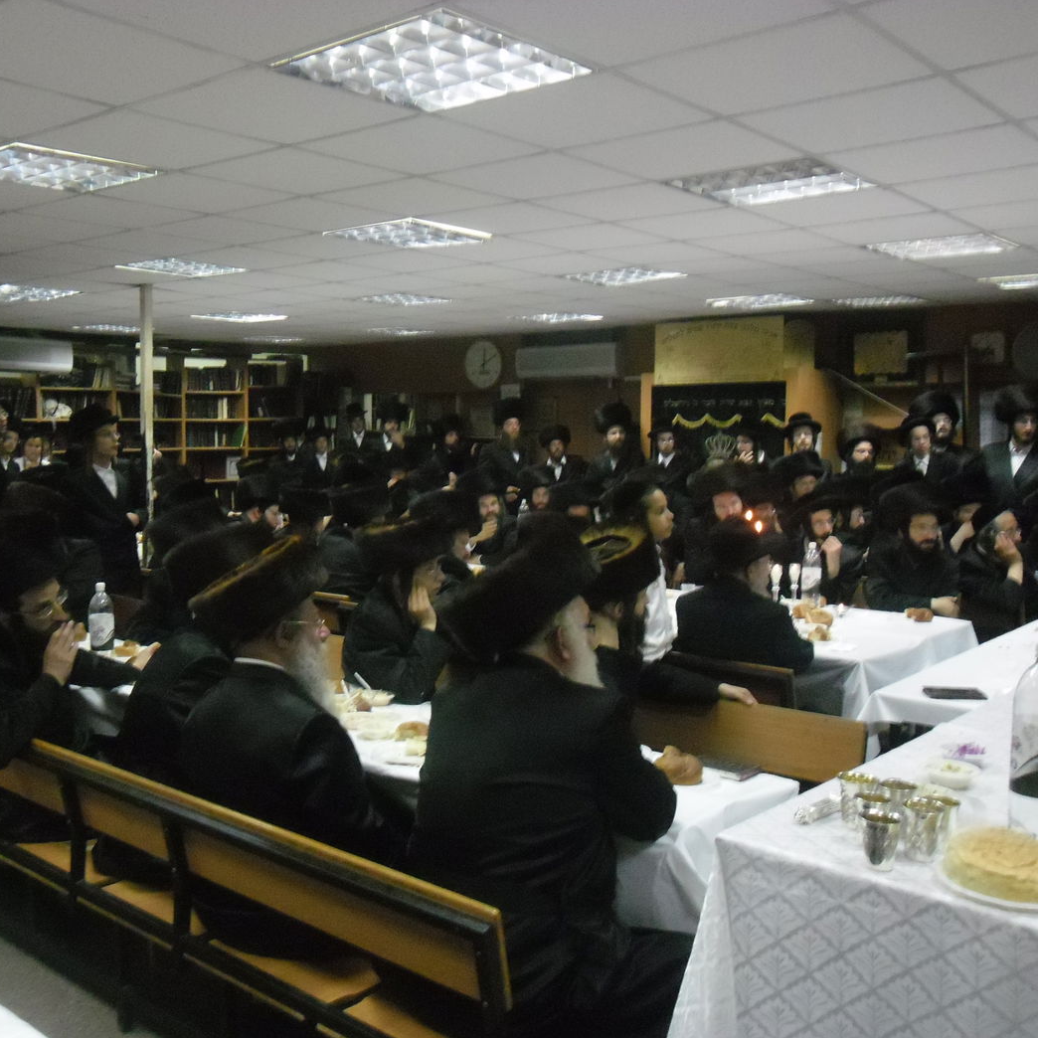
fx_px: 1086
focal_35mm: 32
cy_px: 519
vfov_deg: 51.1
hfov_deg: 50.9
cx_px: 445
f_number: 3.5
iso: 800
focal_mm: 4.9
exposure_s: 1/22
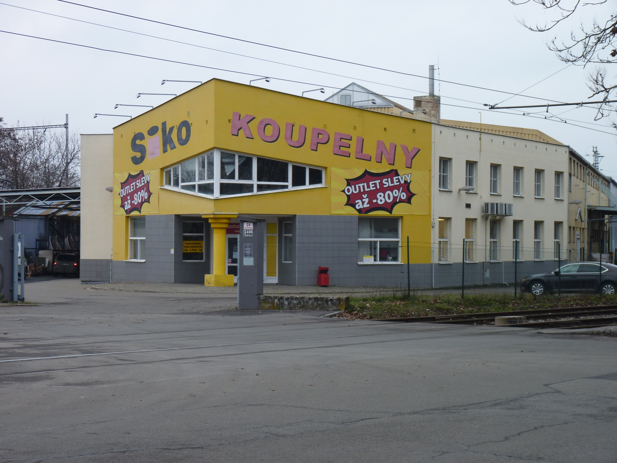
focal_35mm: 81
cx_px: 308
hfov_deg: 24.1
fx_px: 1444
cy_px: 232
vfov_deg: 18.2
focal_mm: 14.4
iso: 100
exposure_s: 1/40
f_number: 3.4
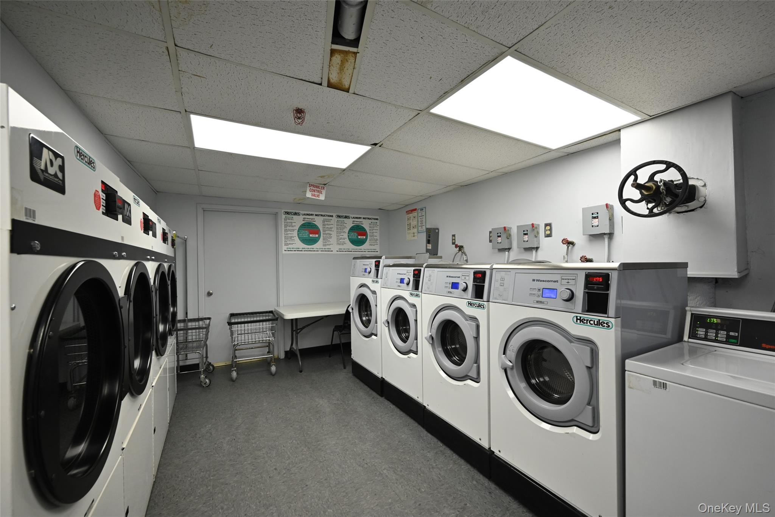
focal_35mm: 15
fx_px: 323
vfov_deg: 77.3
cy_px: 258
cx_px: 388
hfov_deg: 100.4
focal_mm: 15
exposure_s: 1/25
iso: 800
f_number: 8
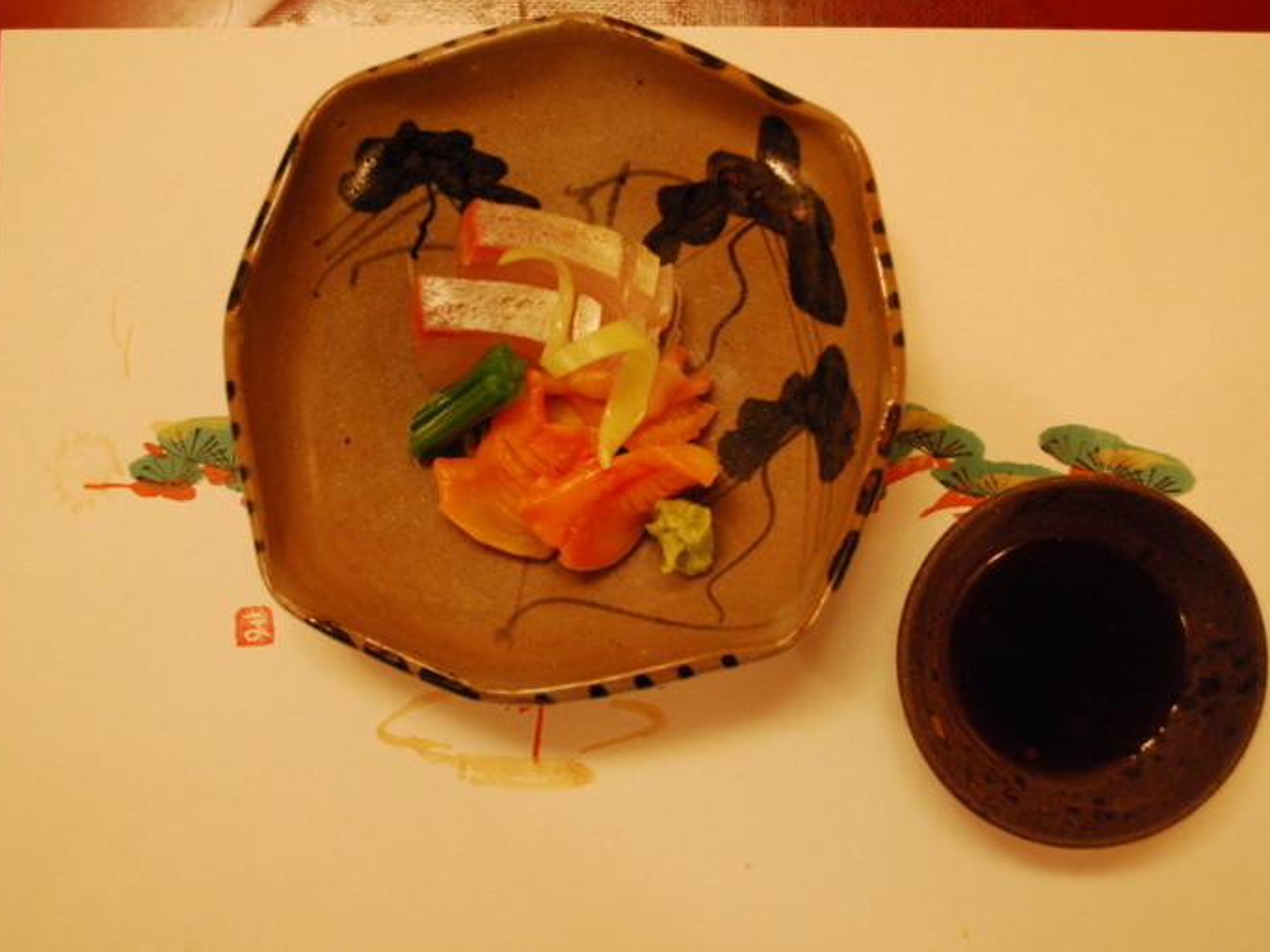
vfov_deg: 32.9
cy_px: 463
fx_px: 1614
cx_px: 630
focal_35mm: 44
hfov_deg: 43.0
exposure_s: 1/30
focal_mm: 26
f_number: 4.2
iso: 1600
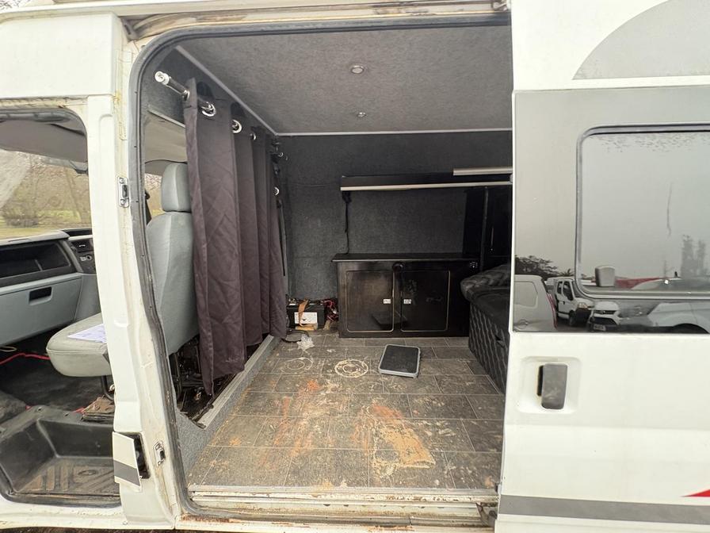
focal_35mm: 14
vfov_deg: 85.7
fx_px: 287
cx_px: 355
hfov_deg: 102.1
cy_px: 266
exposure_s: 1/60
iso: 320
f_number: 2.2
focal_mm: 2.22
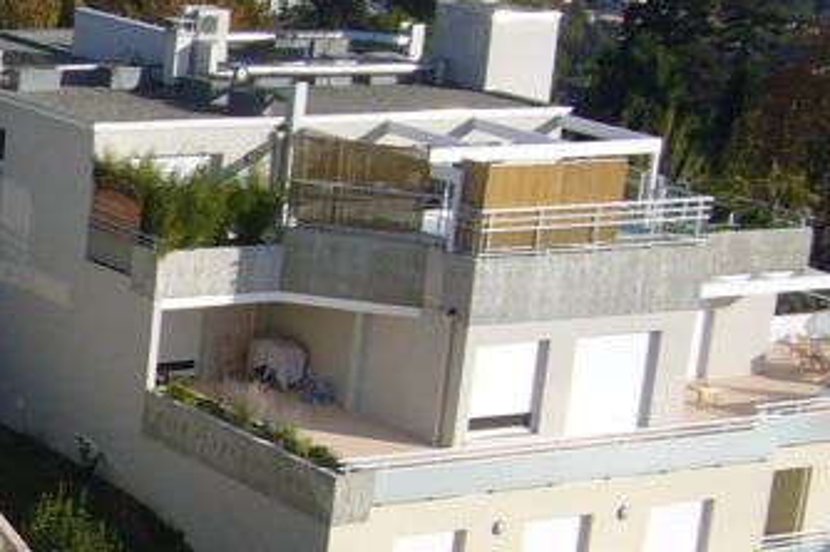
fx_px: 2672
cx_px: -343
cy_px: 517
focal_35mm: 116
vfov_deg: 11.7
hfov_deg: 16.4
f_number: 5.6
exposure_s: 1/320
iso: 80
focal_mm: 4.6
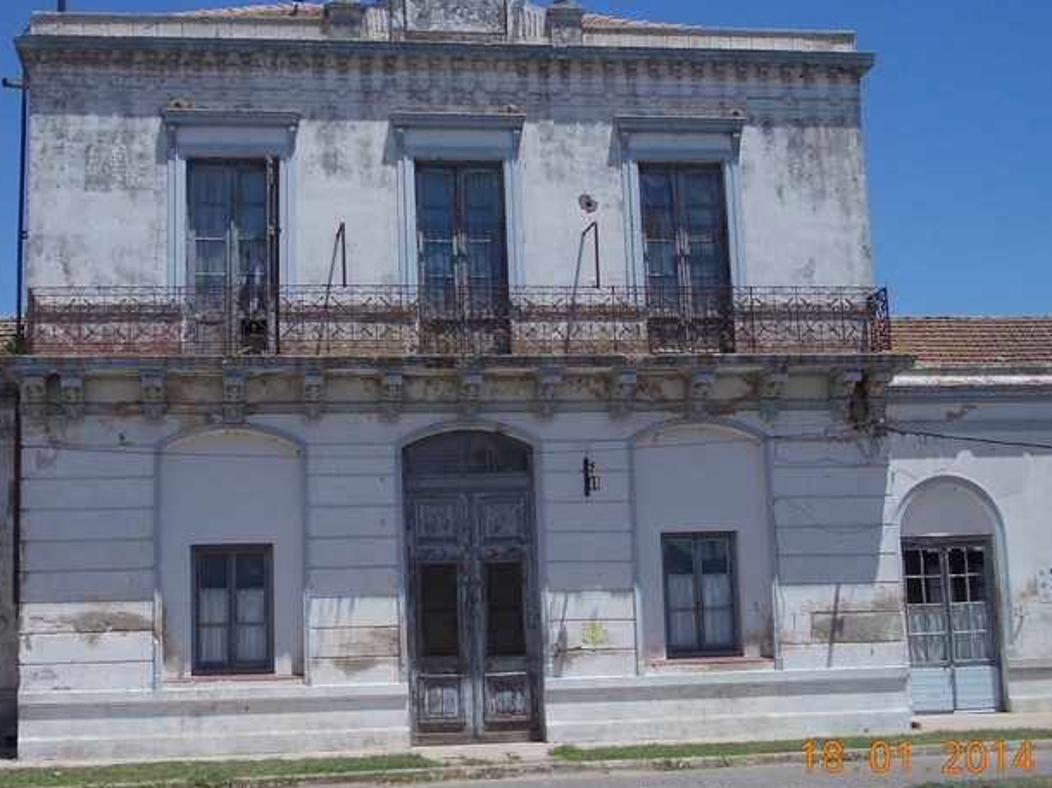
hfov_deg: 35.5
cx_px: 441
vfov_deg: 27.0
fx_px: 1640
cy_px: 379
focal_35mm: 54
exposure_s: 1/400
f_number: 6.5
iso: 80
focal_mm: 6.1
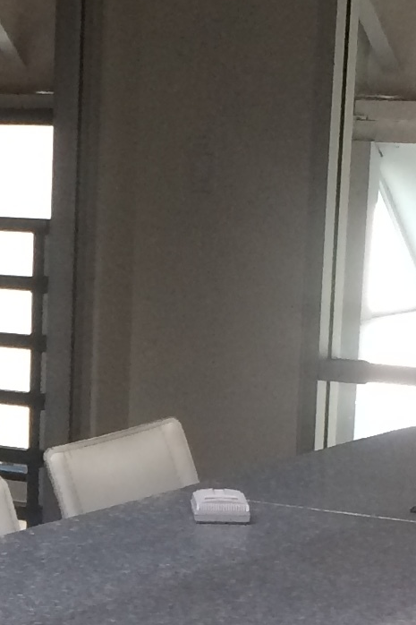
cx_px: -222
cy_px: 642
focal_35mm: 141
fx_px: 2445
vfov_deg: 14.3
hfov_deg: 9.4
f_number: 2.2
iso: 64
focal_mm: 4.15
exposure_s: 1/30
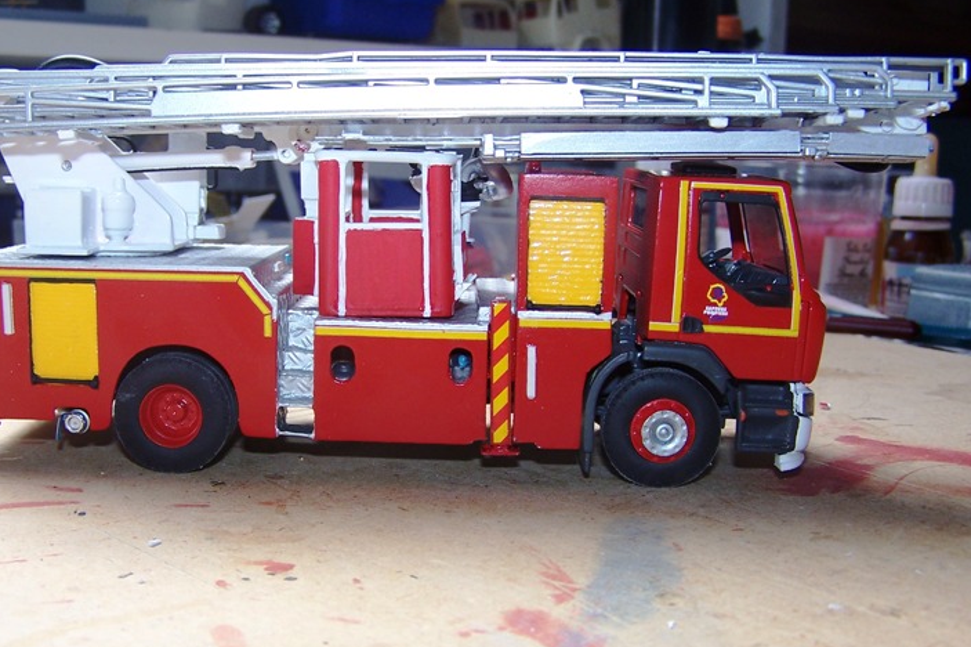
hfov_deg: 43.6
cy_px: 319
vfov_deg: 29.8
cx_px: 441
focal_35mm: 45
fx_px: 1213
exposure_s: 1/60
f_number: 2.8
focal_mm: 6.3
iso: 80
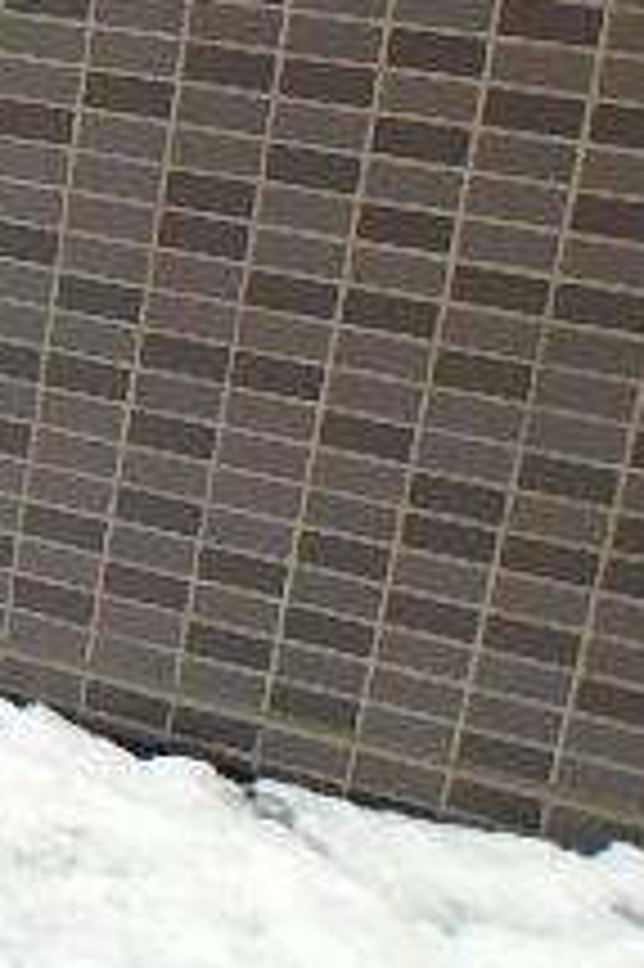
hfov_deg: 16.4
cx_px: -608
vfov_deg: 28.3
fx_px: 1747
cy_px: -90
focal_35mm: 65
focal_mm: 3.7
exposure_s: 1/50
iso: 200
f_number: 3.5
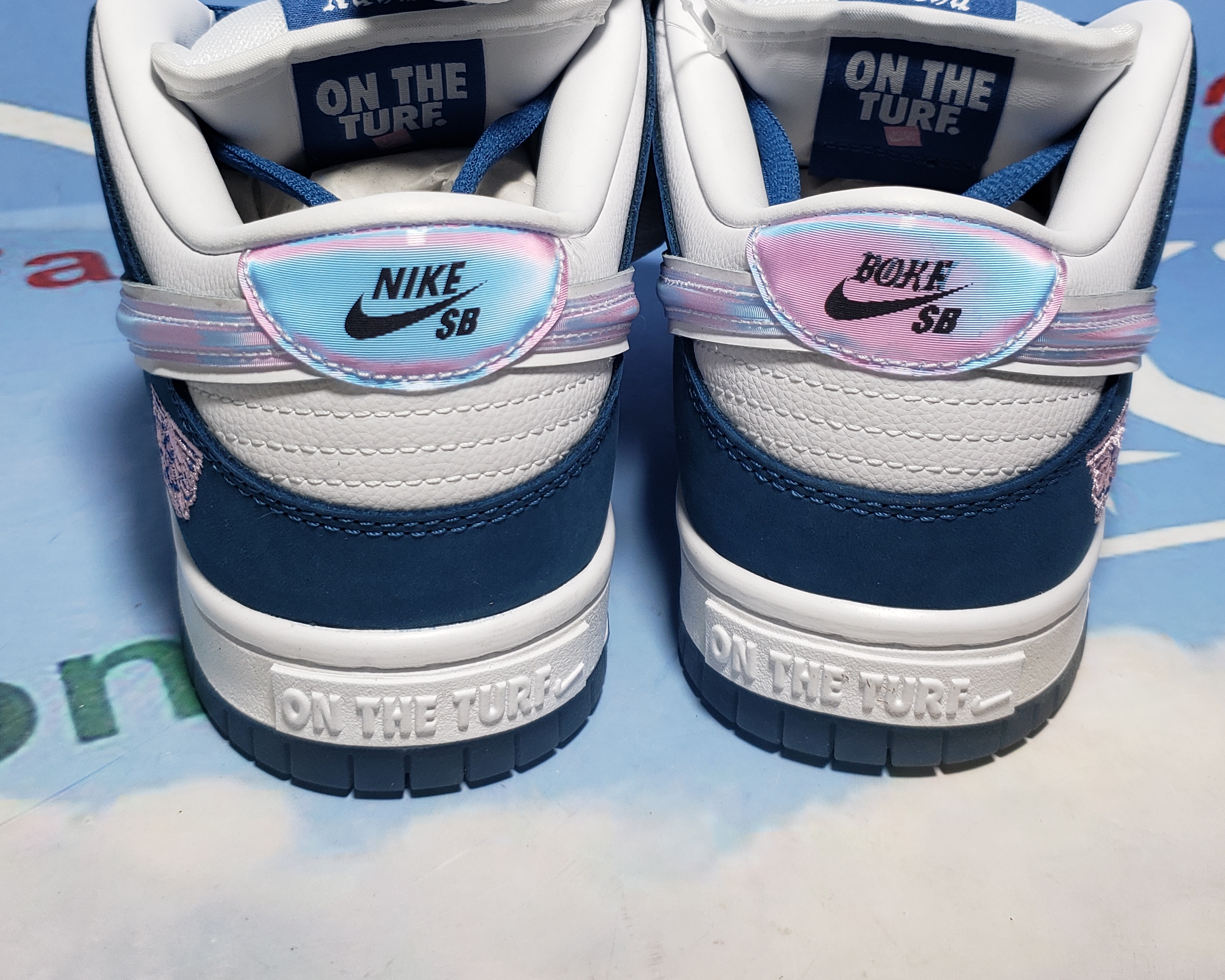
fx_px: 1523
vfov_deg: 35.3
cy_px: 317
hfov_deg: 43.8
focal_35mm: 42
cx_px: 614
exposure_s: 1/427
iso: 50
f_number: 1.5
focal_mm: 4.3
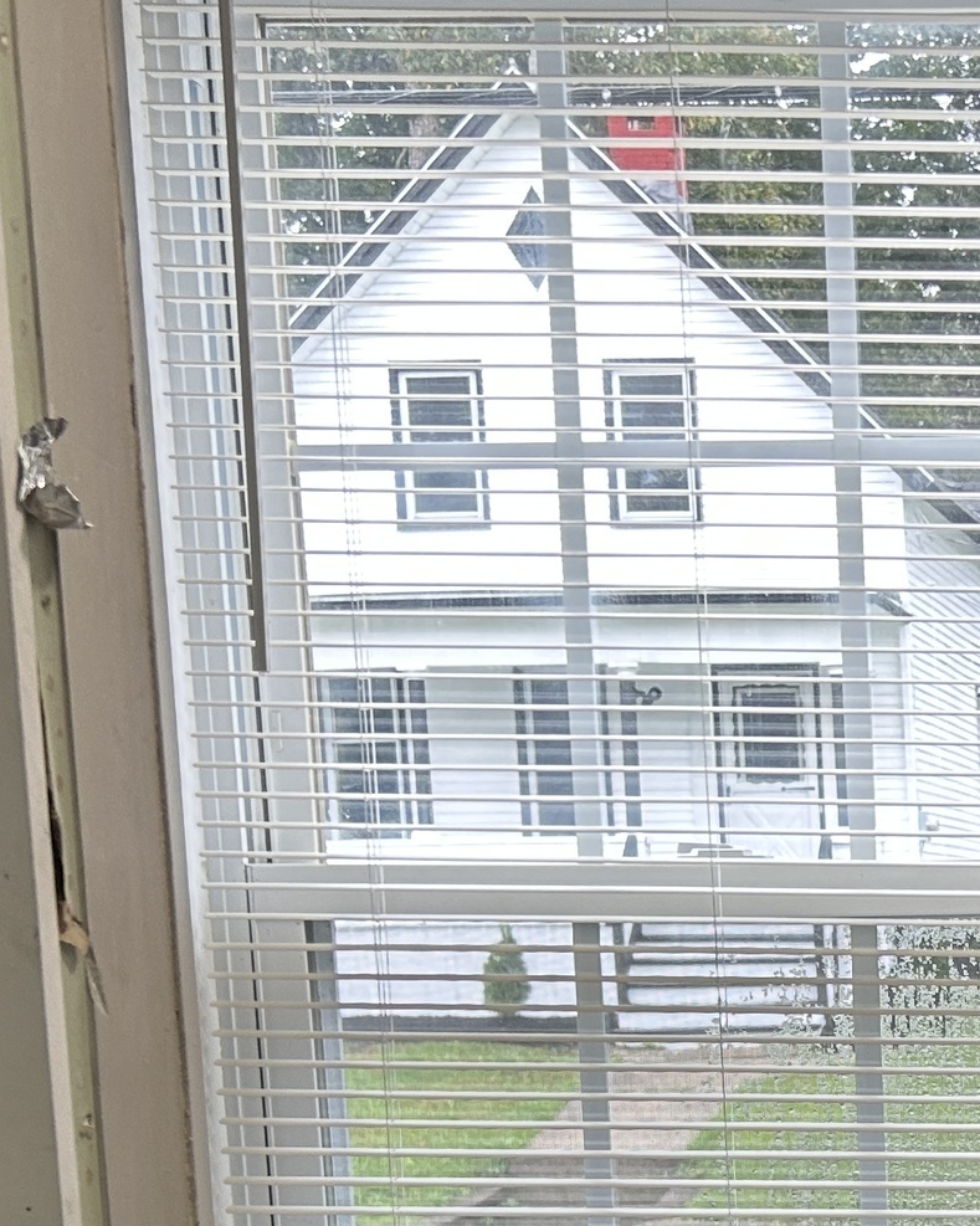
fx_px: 2865
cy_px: 1361
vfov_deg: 22.7
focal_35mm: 79
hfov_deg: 18.0
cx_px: 1309
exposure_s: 1/120
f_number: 1.5
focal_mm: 5.7
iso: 64
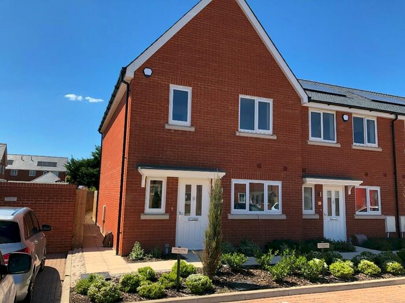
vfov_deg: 49.7
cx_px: 202
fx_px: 328
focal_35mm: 28
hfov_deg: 63.4
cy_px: 152
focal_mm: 3.99
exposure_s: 1/1043
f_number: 1.8
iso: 20
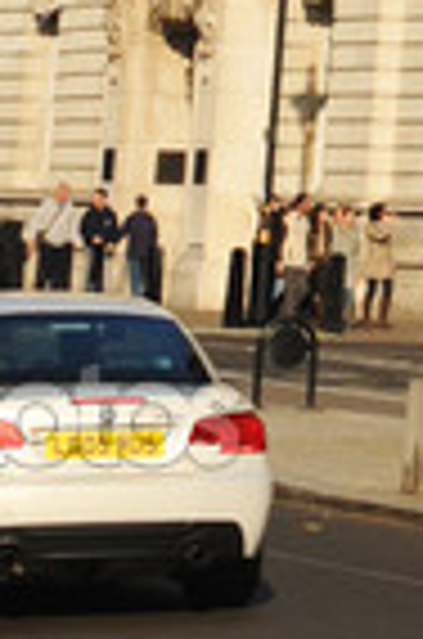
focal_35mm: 368
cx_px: 1440
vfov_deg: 5.3
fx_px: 6517
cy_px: -1382
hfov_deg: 3.6
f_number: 8
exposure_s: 1/160
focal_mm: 34
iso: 200
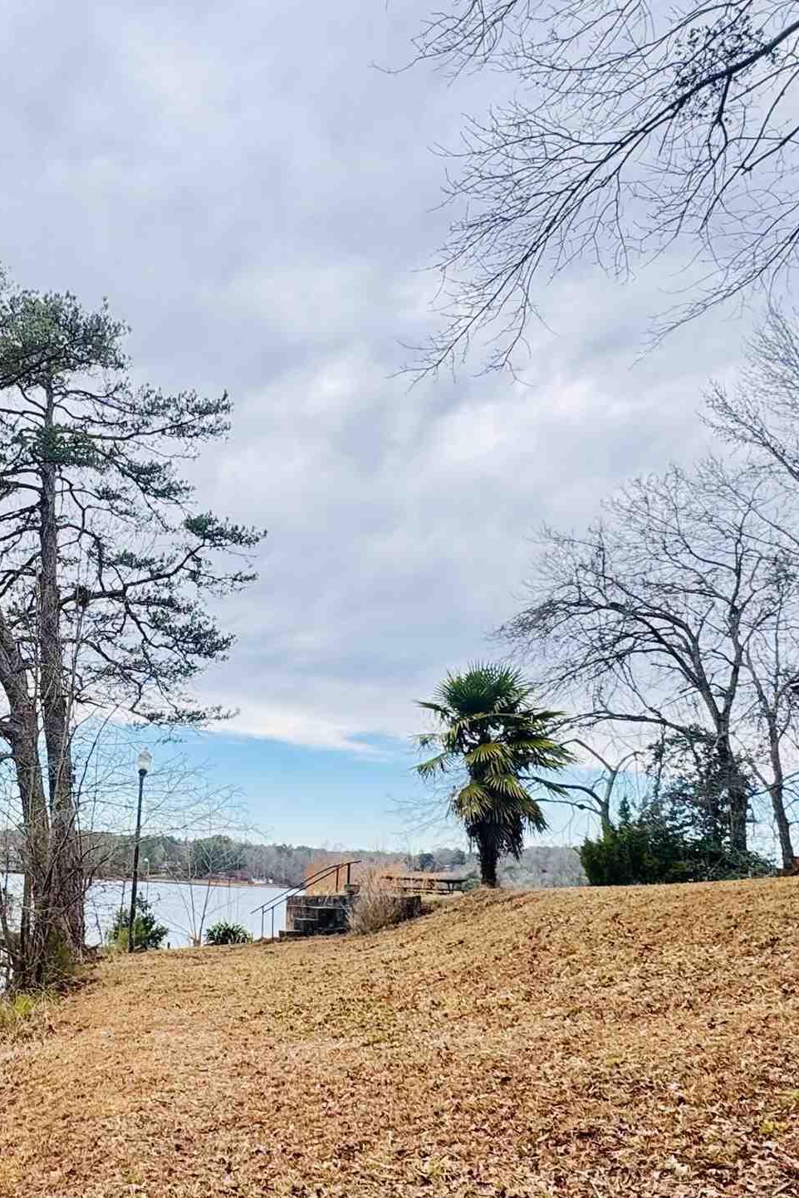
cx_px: 154
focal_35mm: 31
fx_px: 1032
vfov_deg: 60.0
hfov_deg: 40.5
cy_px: 691
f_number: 2.2
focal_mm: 2.22
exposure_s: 1/278
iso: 40
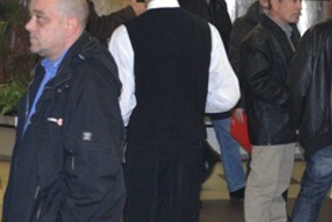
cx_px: 272
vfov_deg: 10.9
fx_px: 1163
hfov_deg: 16.1
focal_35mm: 126
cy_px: 91
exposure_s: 1/60
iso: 3200
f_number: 4.8
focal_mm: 32
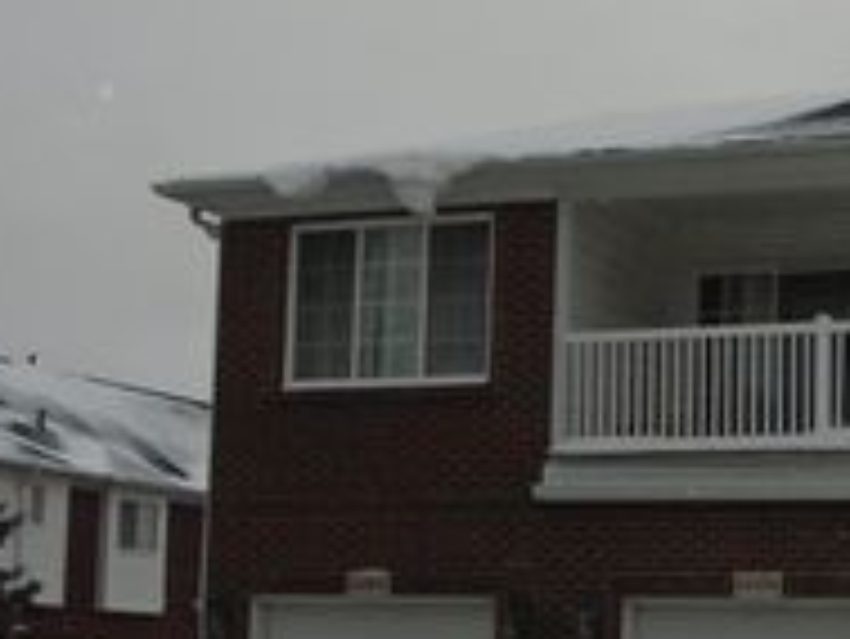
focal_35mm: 95
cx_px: 841
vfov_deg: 15.5
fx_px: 2334
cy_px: 502
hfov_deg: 20.0
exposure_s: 1/400
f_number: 3.8
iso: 100
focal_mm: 6.4
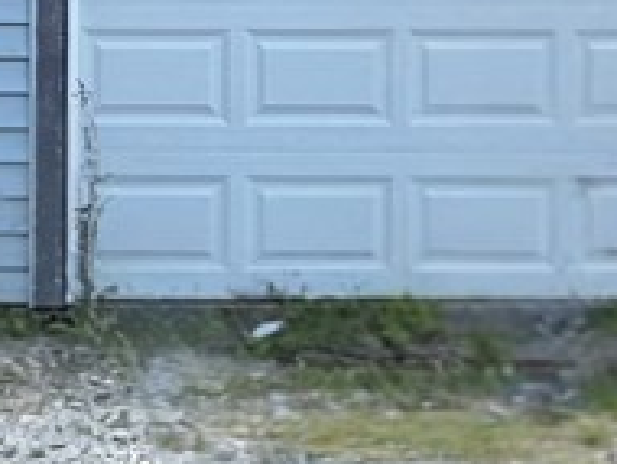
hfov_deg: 4.8
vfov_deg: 3.6
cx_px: 568
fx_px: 7389
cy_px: -81
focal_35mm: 414
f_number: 2.8
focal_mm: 9
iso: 32
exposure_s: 1/215
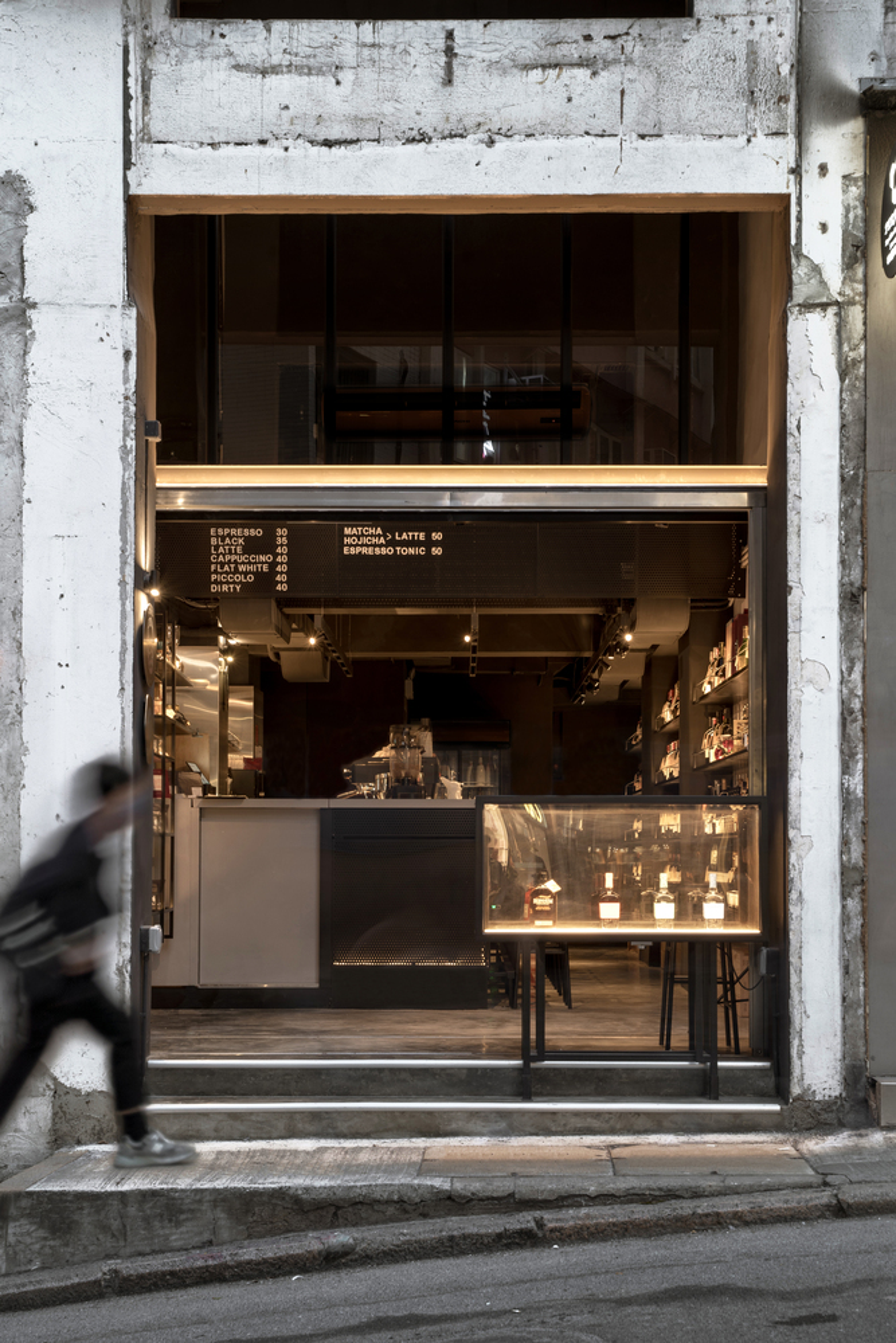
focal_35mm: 53
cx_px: 448
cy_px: 672
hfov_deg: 25.5
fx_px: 1978
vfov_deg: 37.5
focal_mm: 53
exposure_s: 2.5
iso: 80
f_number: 10
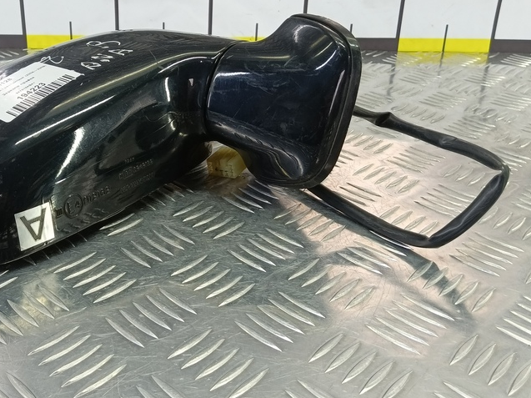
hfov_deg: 49.2
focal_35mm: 37
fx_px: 567
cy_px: 125
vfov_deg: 38.1
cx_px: 174
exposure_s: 1/50
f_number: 1.6
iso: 147
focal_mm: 4.11
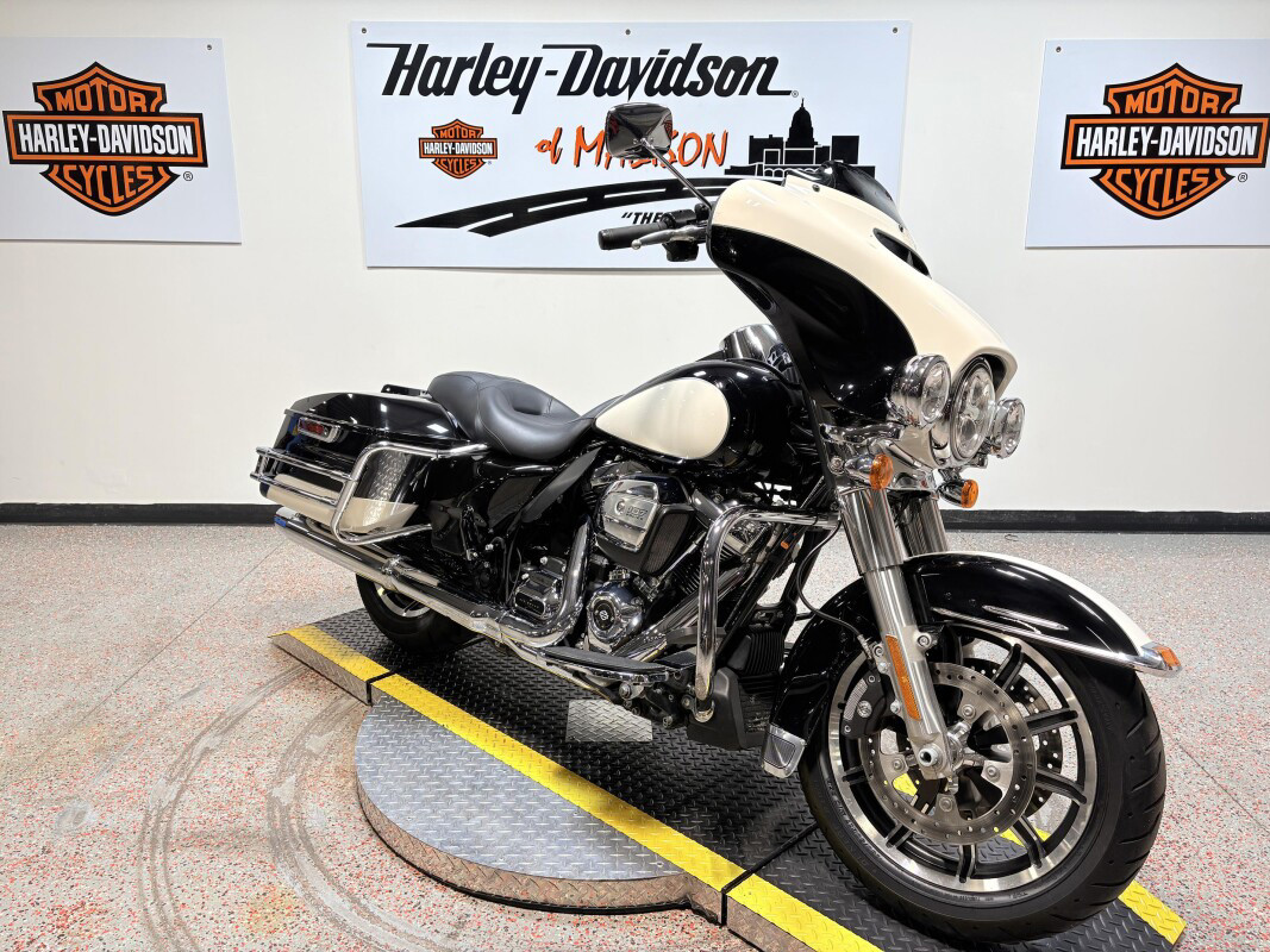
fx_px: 954
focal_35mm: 26
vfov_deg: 53.1
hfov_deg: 67.3
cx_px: 635
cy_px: 476
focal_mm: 5.96
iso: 40
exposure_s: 1/120
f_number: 1.6
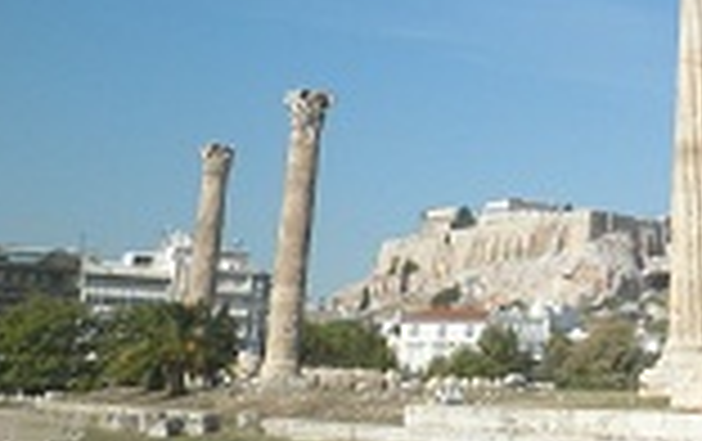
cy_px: -16
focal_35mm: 67
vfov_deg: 18.9
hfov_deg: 27.4
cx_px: 814
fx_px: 1284
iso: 64
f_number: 7.9
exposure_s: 1/160
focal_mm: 4.7
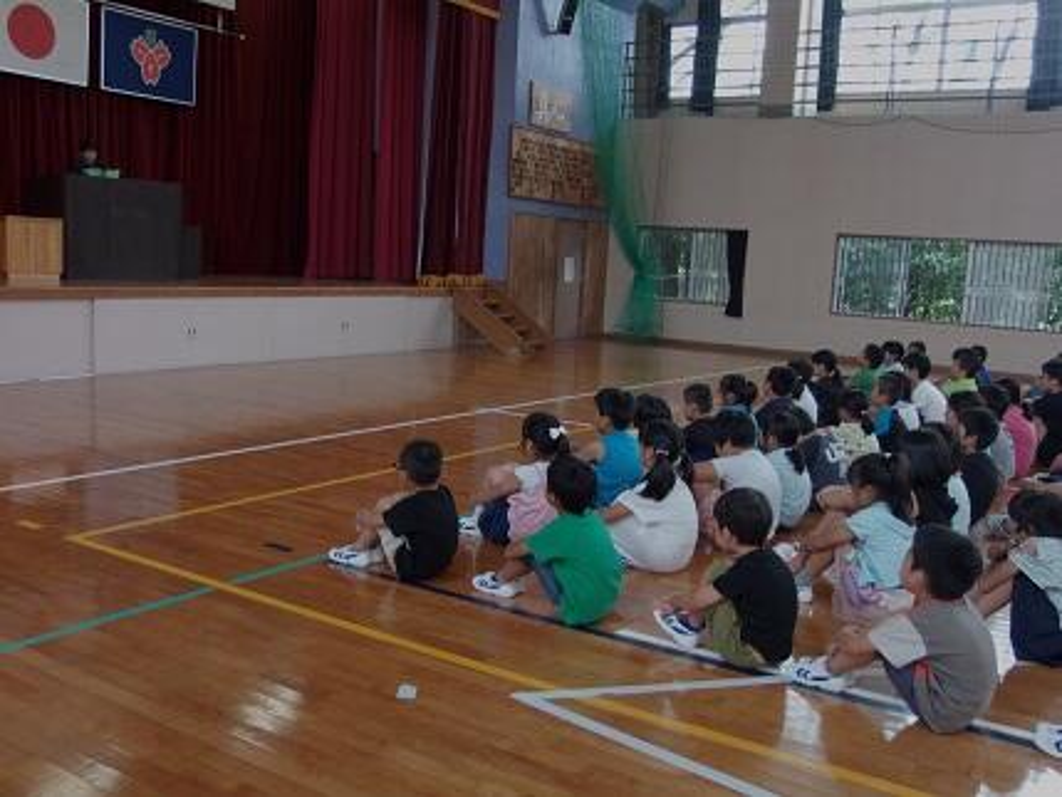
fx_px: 1013
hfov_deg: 55.3
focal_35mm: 33
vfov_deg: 43.0
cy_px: 398
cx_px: 531
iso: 125
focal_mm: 5.9
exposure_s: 1/30
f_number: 3.4
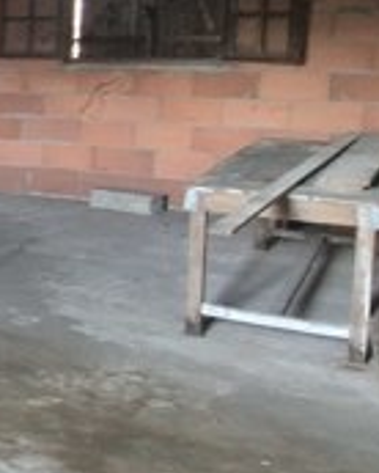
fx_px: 826
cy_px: 135
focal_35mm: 59
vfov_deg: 31.5
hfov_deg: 16.3
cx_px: -464
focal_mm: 2.2
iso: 1250
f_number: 2.2
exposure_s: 1/50
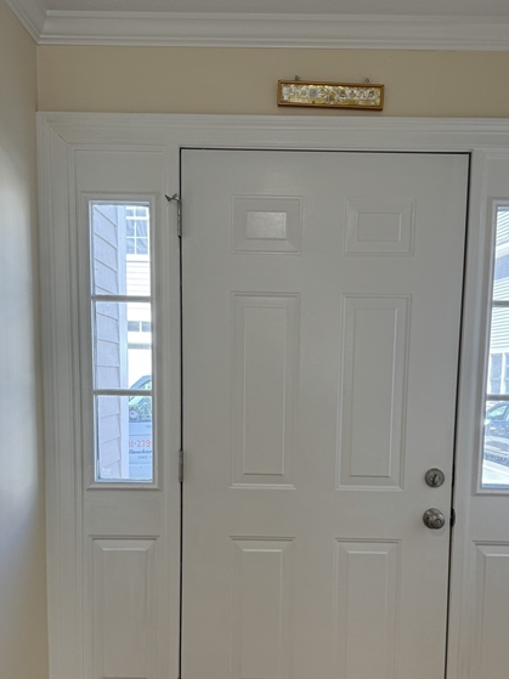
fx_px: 647
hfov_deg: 42.9
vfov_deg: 54.4
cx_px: 284
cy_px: 446
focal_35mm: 33
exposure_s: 1/164
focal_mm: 6.76
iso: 80
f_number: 1.78
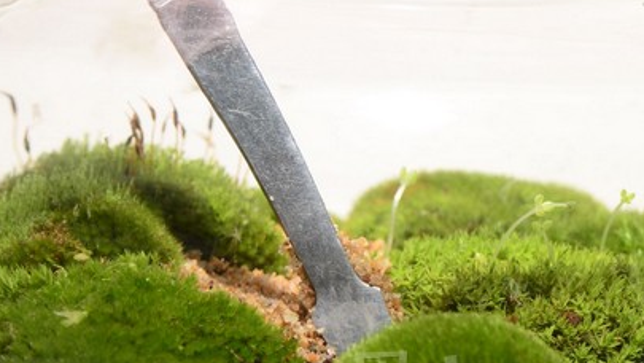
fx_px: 3855
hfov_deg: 9.5
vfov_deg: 5.4
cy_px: 278
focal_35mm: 226
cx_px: 374
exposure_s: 1/250
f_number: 18
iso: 100
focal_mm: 105
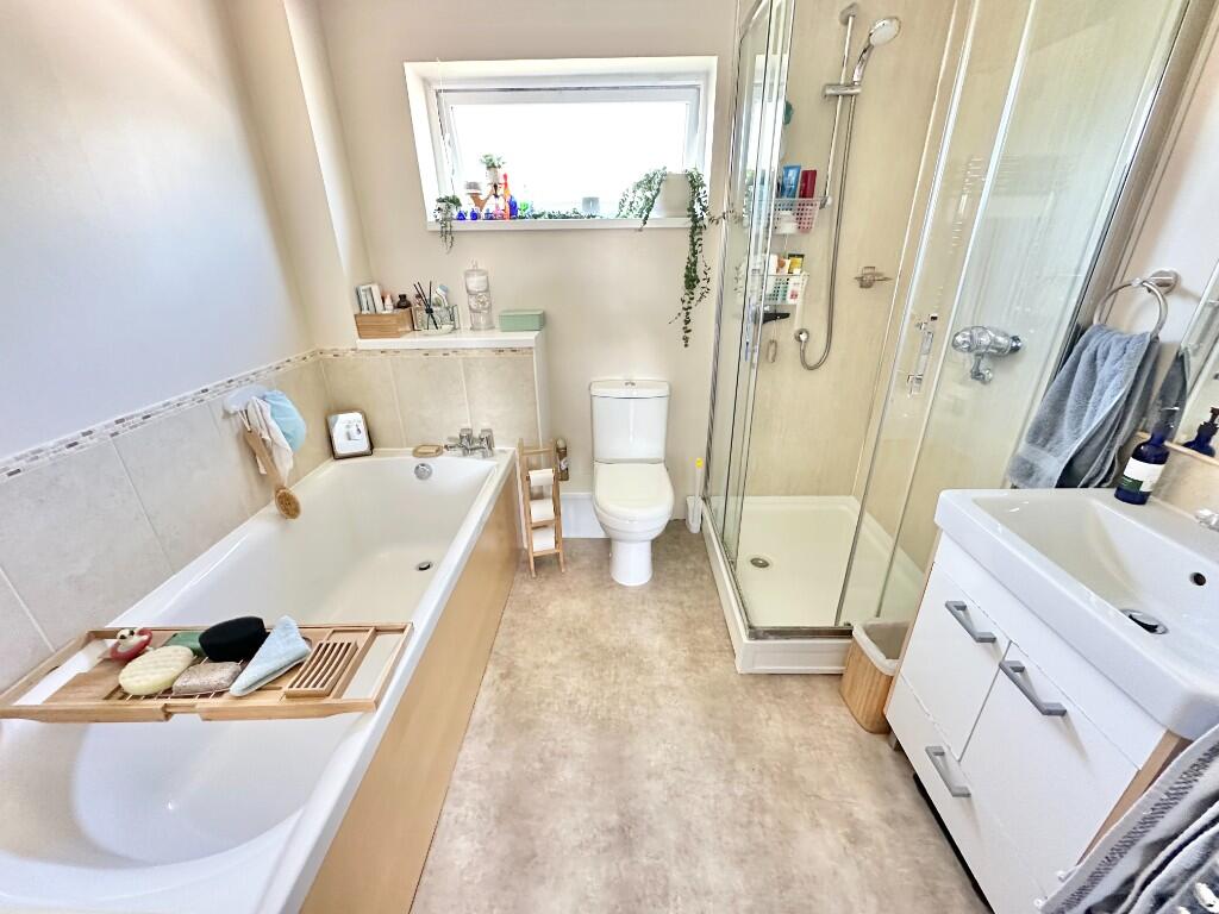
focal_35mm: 14
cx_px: 610
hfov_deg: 102.1
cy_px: 457
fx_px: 493
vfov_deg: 85.7
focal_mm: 2.22
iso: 500
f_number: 2.2
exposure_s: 1/60
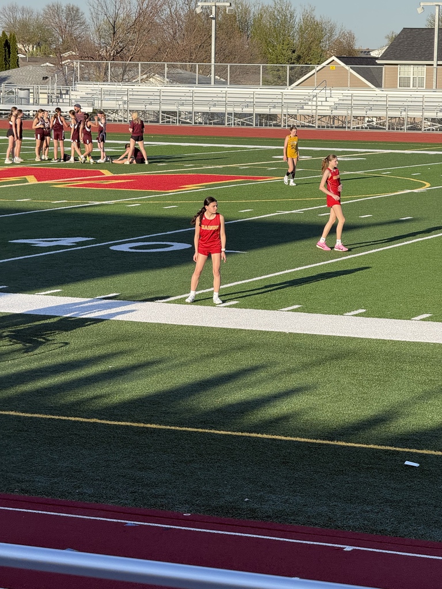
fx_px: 2043
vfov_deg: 16.4
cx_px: 221
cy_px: 294
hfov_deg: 12.3
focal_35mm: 120
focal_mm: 15.66
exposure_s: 1/914
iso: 64
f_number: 2.8
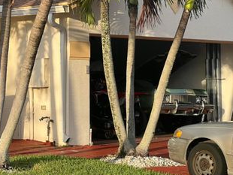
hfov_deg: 15.8
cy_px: 50
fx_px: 835
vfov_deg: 11.9
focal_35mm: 124
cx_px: 46
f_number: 2.8
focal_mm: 9
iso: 32
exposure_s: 1/214
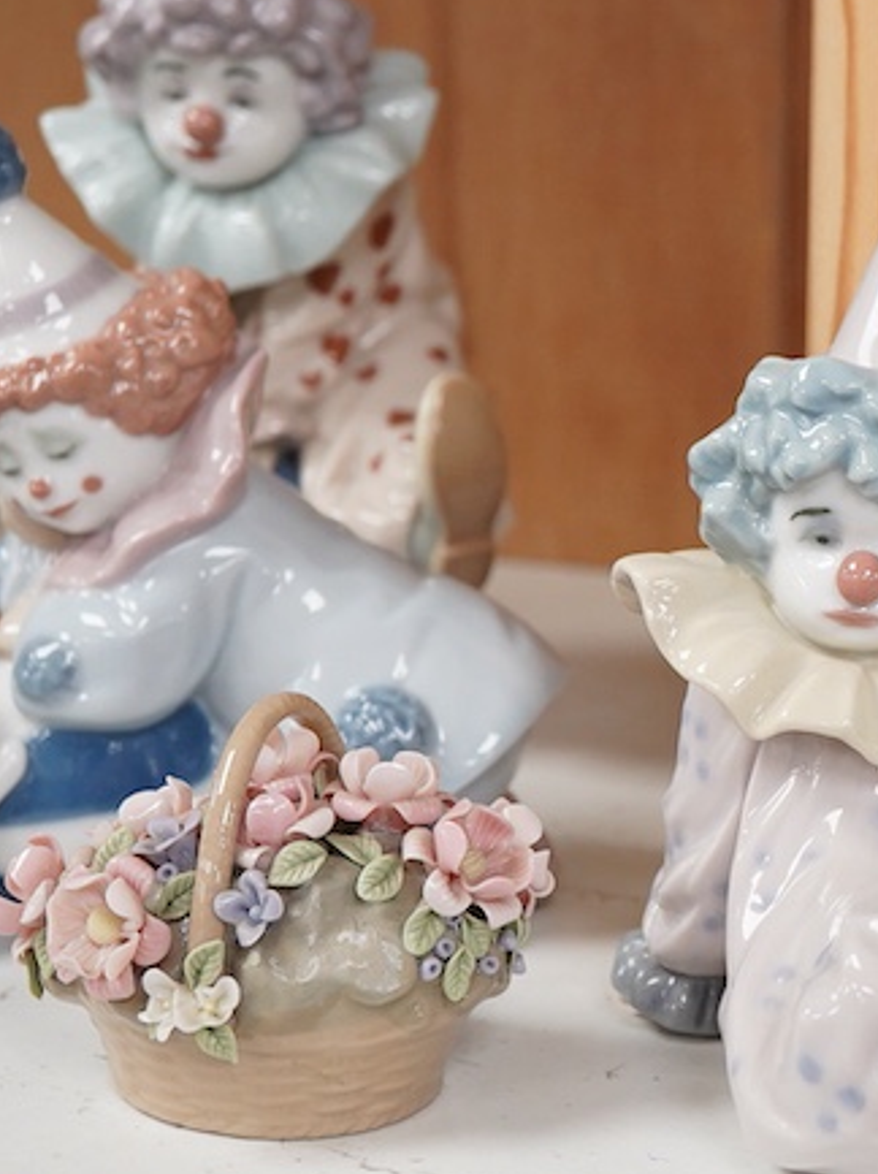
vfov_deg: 21.8
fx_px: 3048
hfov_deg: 15.9
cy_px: 553
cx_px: 978
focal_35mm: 90
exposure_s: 1/125
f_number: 8
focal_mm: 30
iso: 1250
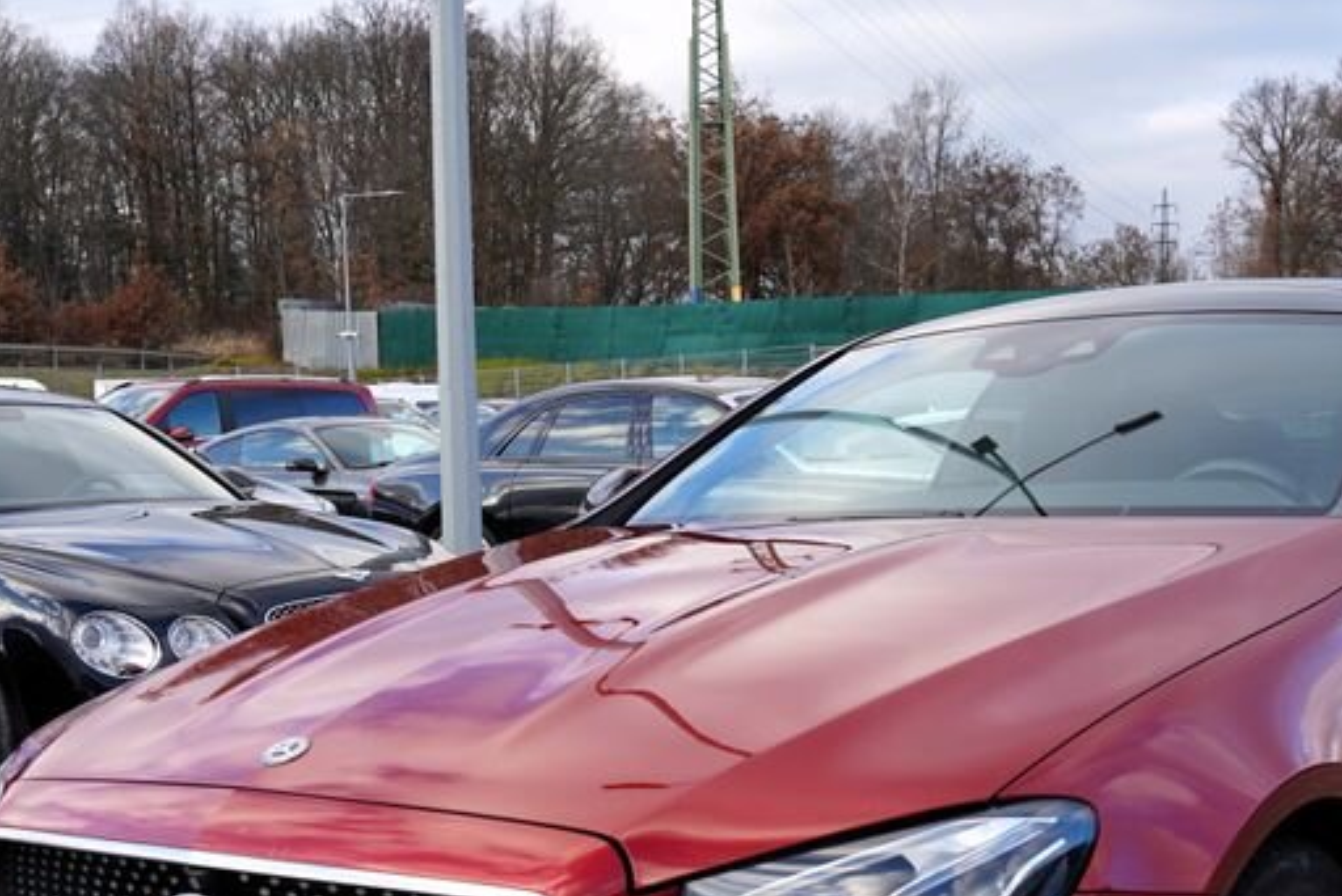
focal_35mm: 54
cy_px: 803
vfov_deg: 24.4
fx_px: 2014
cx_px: 818
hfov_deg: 36.7
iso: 100
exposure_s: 1/125
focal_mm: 27
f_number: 5.6
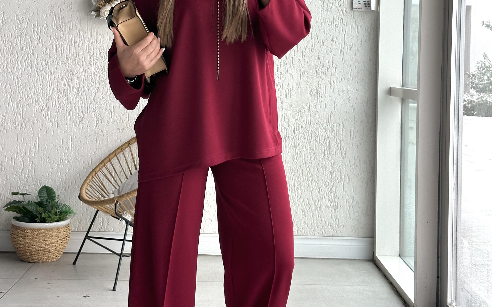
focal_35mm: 68
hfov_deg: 30.2
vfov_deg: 19.0
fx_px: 912
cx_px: 246
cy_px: 77
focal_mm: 6.86
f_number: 1.78
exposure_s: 1/120
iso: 80
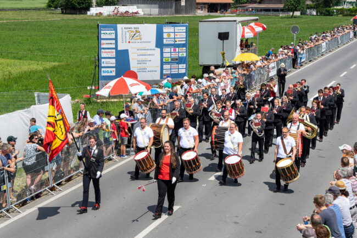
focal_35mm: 60
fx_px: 595
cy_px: 119
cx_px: 178
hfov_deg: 33.4
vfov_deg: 22.6
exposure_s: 1/250
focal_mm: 60
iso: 100
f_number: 8
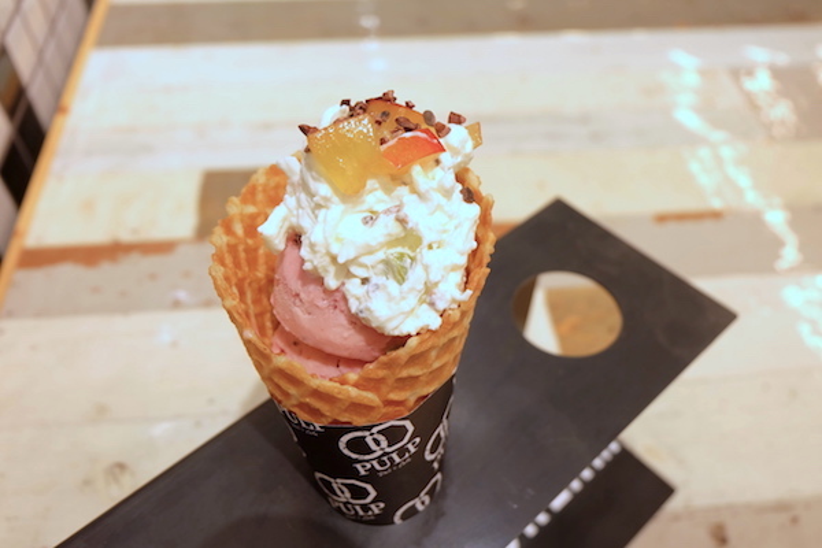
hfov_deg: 61.9
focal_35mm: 30
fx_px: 685
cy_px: 274
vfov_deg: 43.6
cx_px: 411
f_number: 4.5
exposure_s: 1/60
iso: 400
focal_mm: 20.1
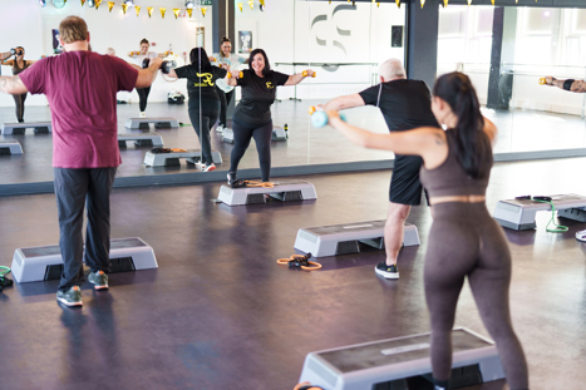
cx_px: 293
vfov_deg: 27.0
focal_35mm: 50
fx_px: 814
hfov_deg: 39.6
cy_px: 195
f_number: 1.4
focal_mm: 50
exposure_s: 1/250
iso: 250
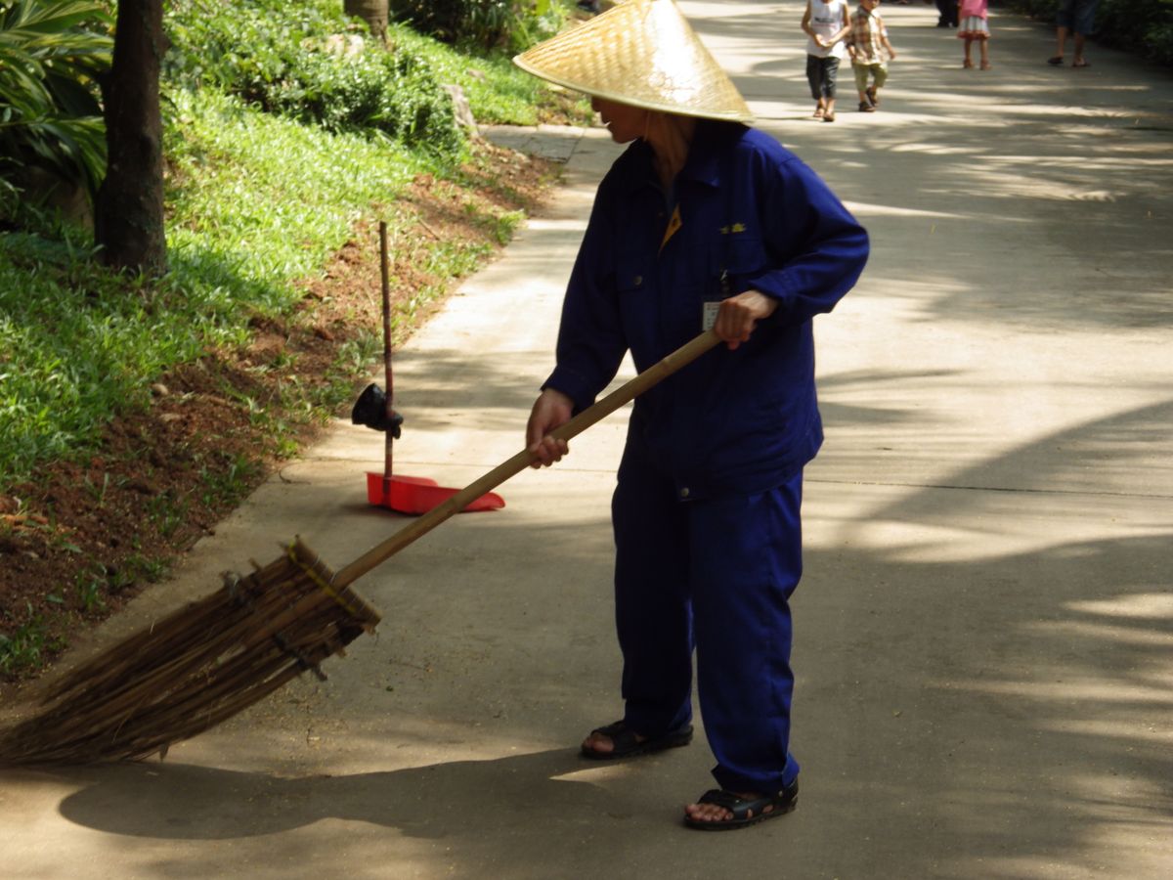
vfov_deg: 14.4
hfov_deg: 19.1
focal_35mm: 103
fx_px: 3490
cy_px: 440
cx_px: 586
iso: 100
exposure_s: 1/160
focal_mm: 18.4
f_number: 4.6
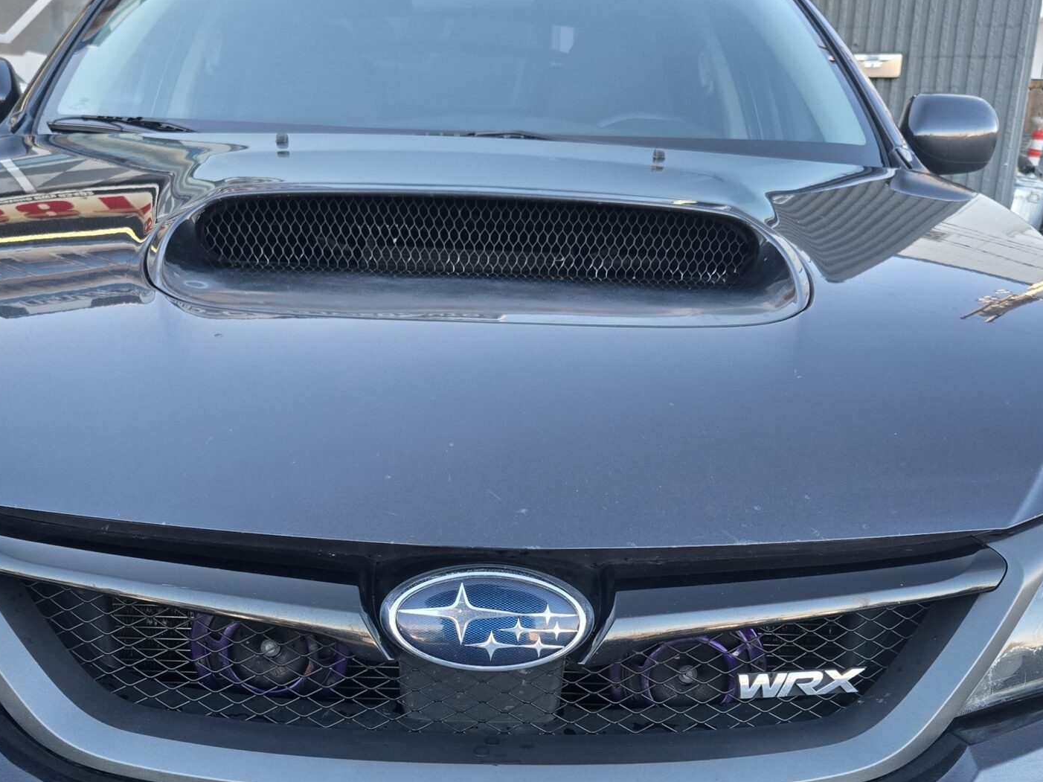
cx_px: 466
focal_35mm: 42
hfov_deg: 44.7
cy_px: 581
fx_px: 1265
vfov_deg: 33.7
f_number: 1.8
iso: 125
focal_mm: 5.4
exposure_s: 1/508
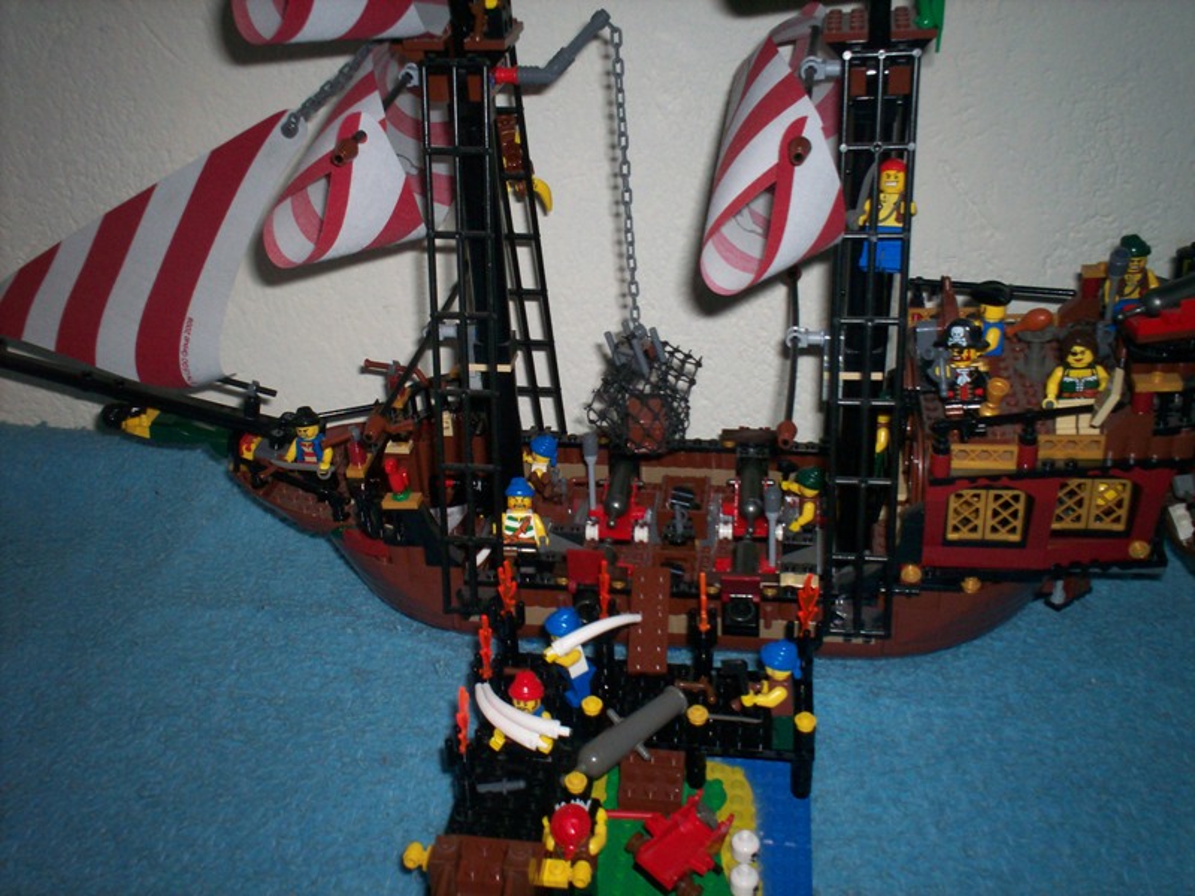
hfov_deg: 51.4
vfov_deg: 39.7
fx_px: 1243
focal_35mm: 36
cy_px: 448
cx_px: 598
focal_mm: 6
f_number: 4.5
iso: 140
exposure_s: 1/60
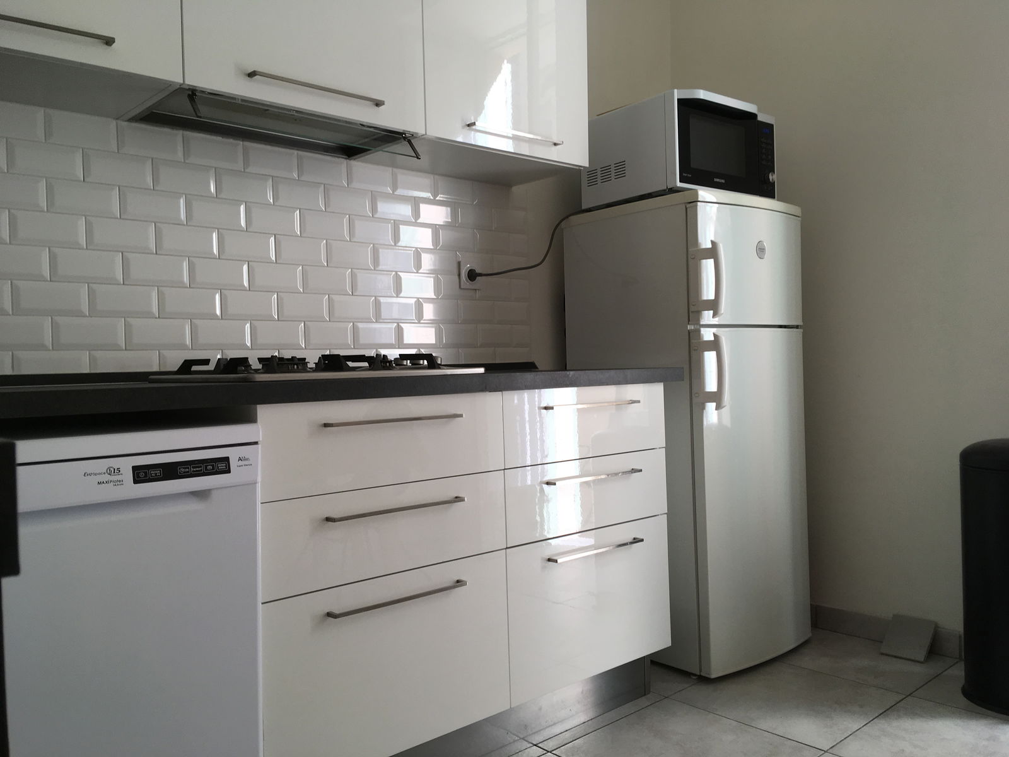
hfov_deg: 61.7
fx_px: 845
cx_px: 504
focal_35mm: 29
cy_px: 378
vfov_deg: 48.2
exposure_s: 1/100
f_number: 2.2
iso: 25
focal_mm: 4.15
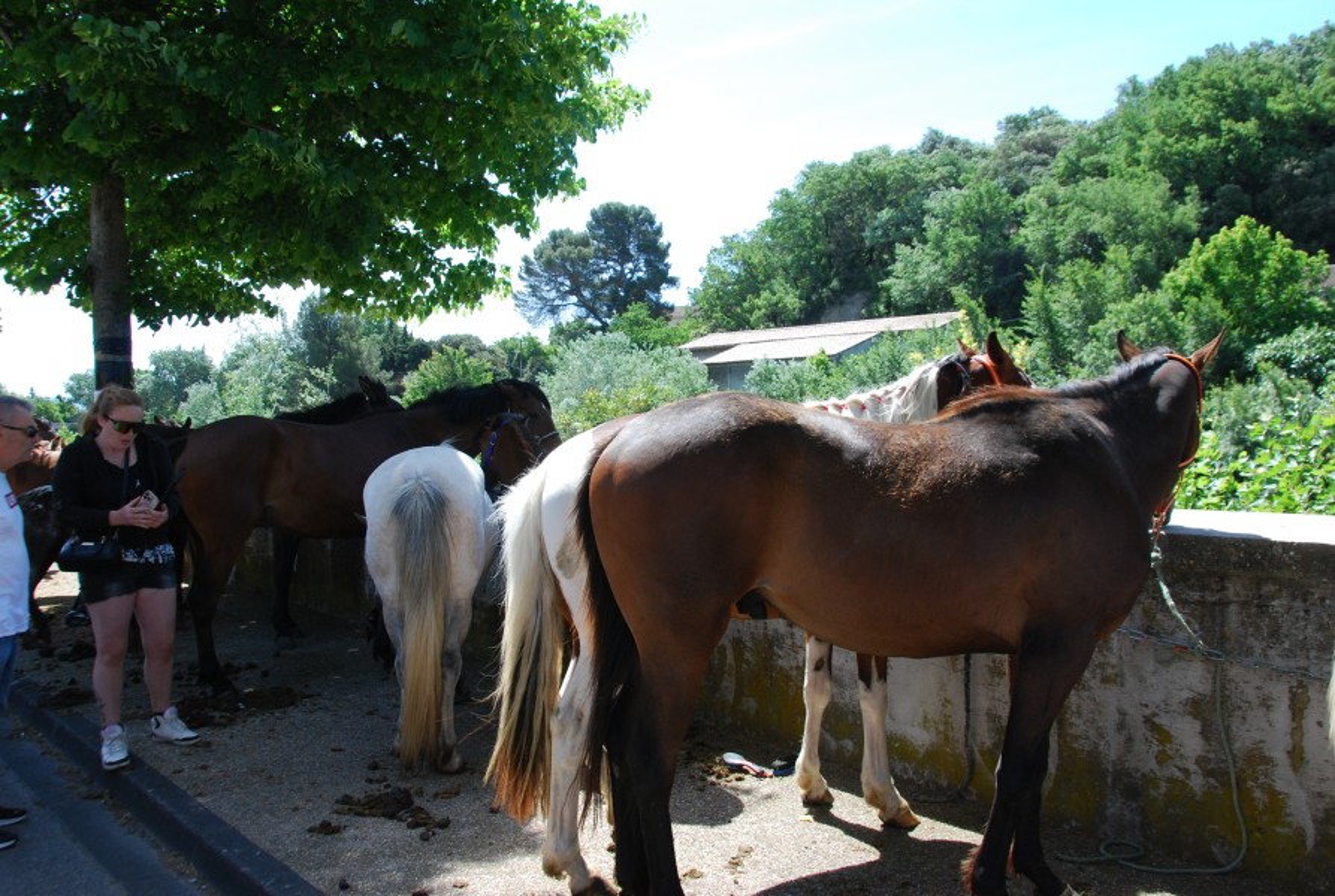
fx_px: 1115
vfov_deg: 43.8
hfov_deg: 61.8
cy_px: 448
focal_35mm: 30
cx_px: 668
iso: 400
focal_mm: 20
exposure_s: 1/250
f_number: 9
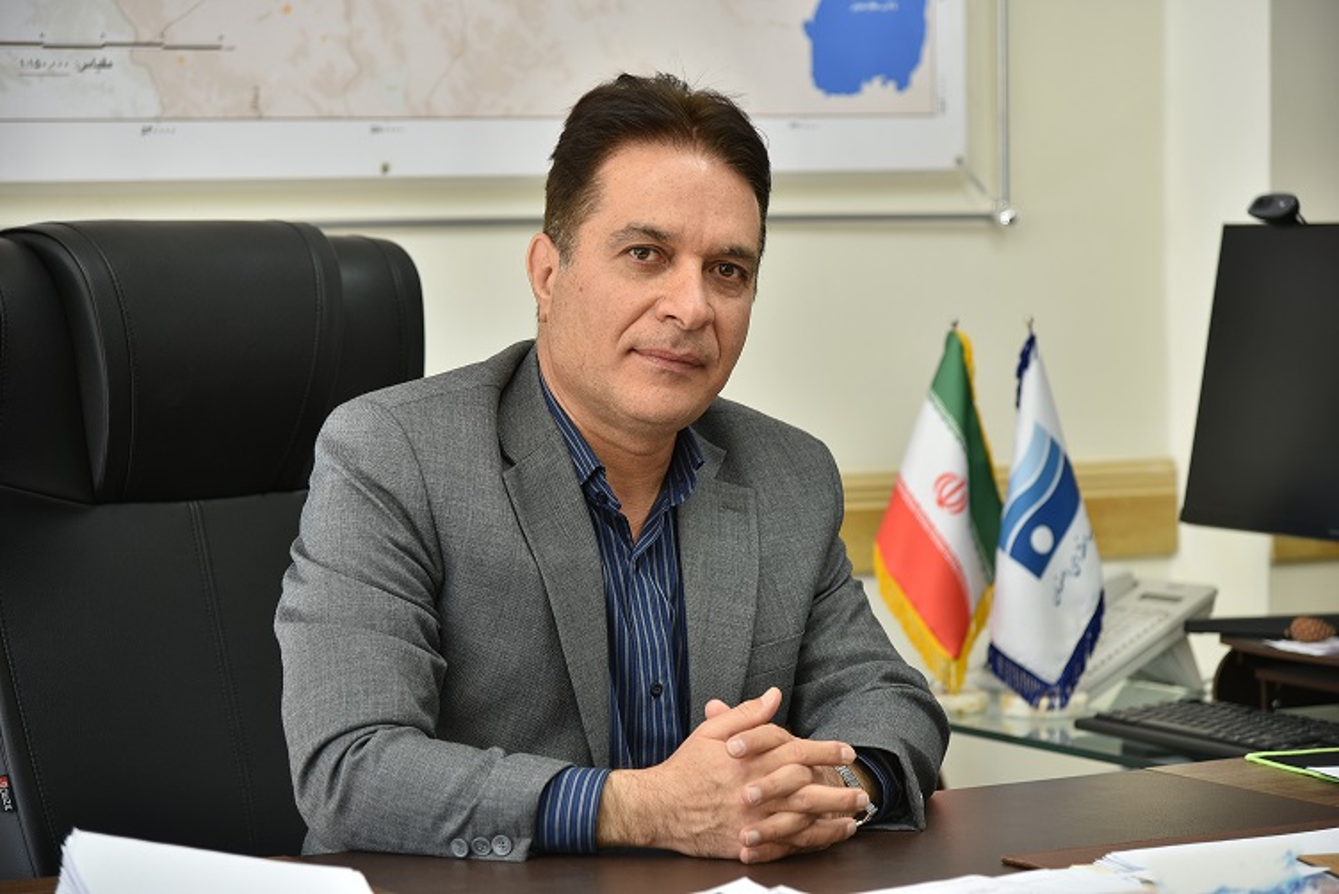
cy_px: 447
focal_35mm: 100
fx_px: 3721
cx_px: 670
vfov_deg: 13.7
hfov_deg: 20.4
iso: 100
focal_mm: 100
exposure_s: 1/15
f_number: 4
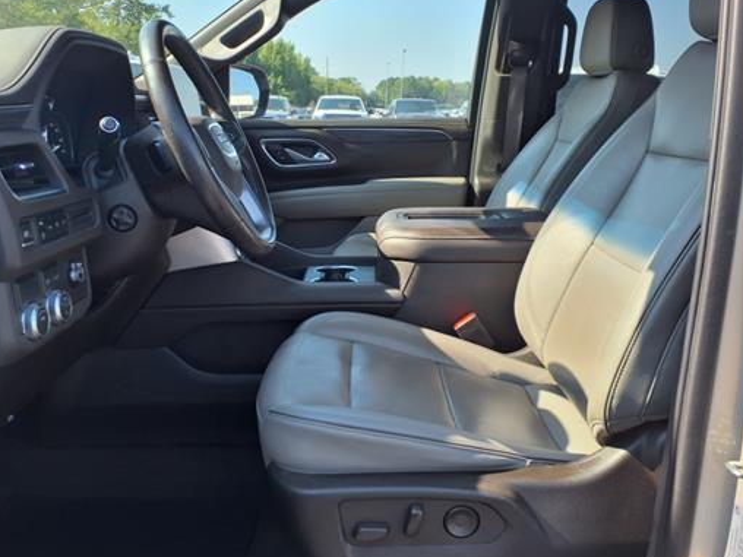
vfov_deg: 41.7
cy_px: 240
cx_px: 361
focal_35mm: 34
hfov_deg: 54.0
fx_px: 730
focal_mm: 3.58
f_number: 1.9
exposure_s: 1/526
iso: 40
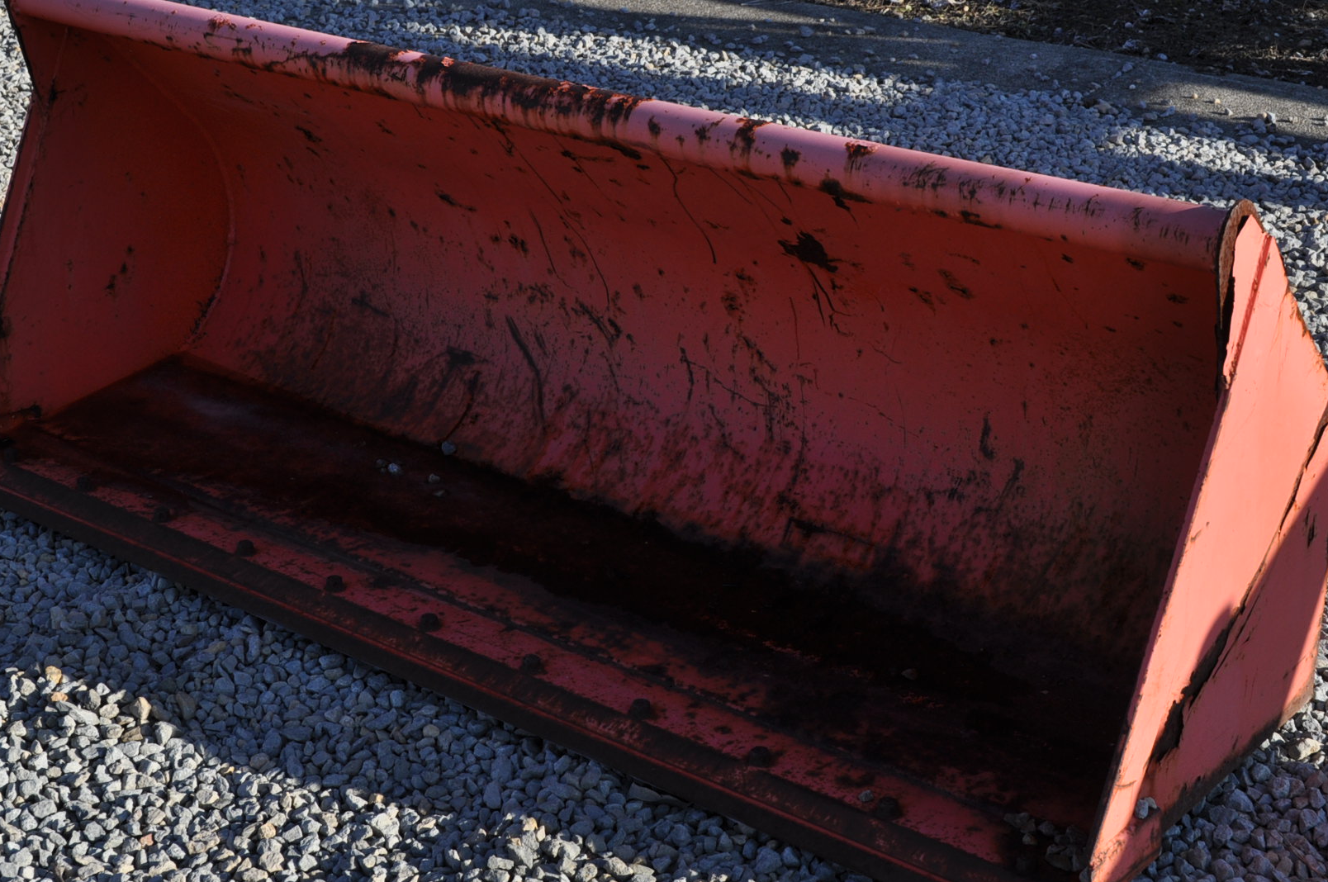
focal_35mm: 60
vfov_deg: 22.6
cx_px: 577
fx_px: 2211
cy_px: 456
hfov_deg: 33.4
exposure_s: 1/320
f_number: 9
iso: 200
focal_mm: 30
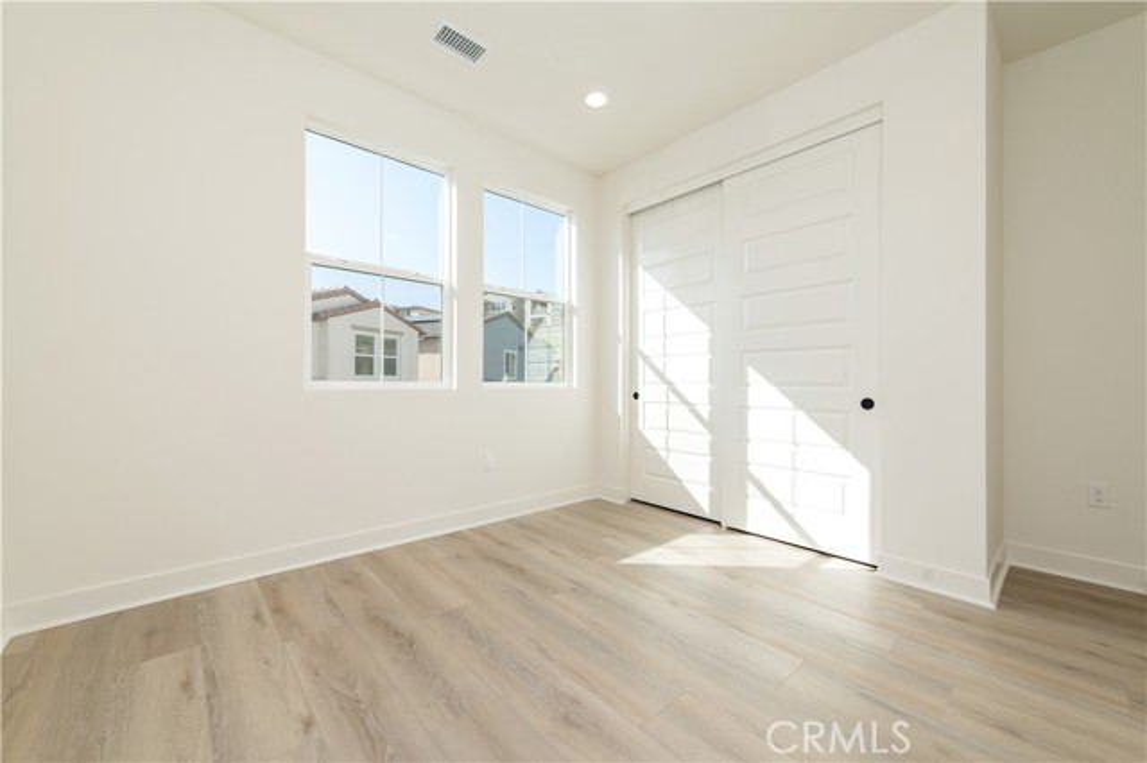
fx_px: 446
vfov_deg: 81.1
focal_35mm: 14
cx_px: 574
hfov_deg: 104.3
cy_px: 382
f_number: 6.3
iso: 100
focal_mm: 14
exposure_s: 1/160
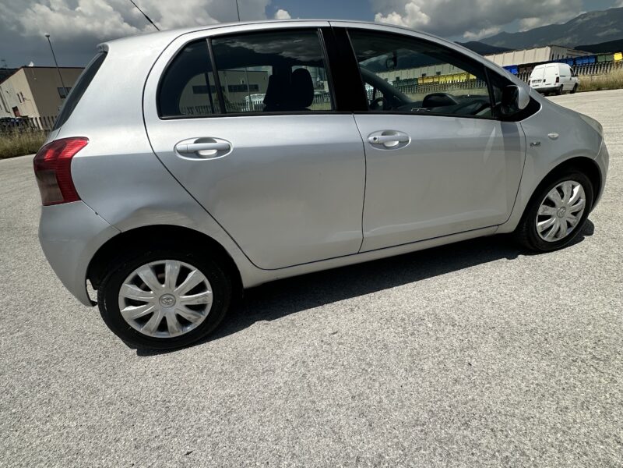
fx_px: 252
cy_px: 234
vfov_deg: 85.7
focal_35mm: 14
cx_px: 312
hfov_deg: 102.1
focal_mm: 2.22
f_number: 2.2
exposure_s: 1/4292
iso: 50
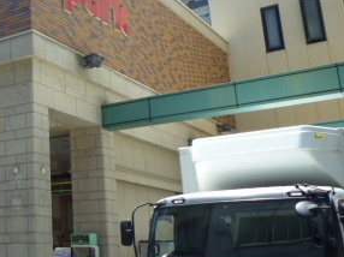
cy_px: 94
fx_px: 556
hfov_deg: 30.6
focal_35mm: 56
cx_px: -38
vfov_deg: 26.0
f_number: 2.8
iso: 100
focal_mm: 4.4
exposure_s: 1/500
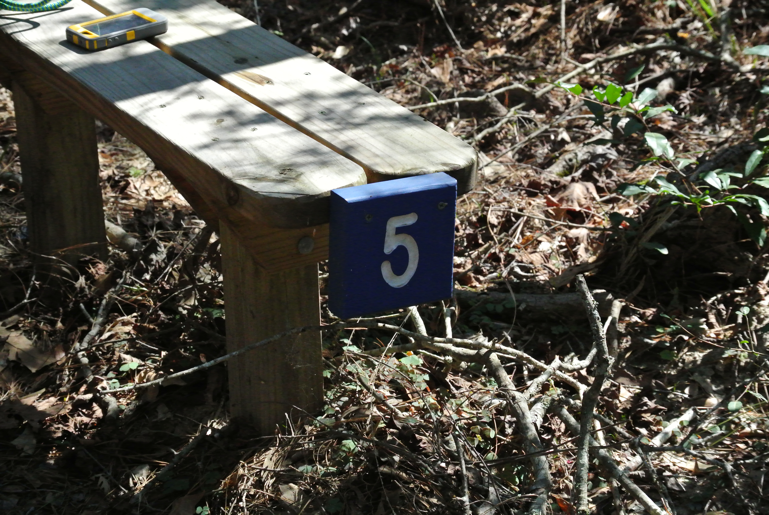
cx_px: 384
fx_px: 2374
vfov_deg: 12.4
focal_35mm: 111
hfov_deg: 18.4
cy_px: 258
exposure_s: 1/2500
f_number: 6.3
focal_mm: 41.2
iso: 1600
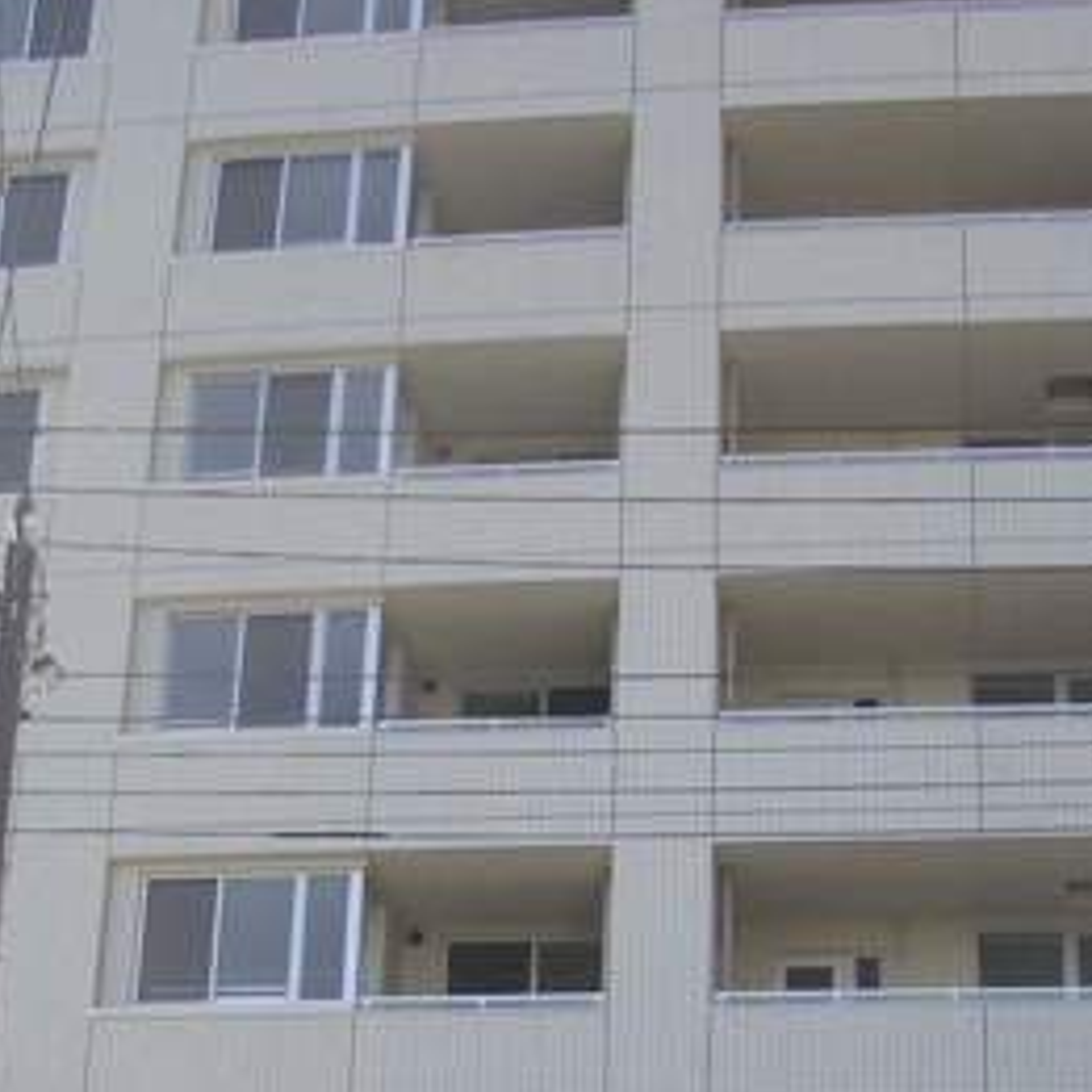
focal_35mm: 76
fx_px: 2712
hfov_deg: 22.8
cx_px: 586
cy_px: 1033
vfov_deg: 22.1
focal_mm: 5.8
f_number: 4.3
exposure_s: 1/500
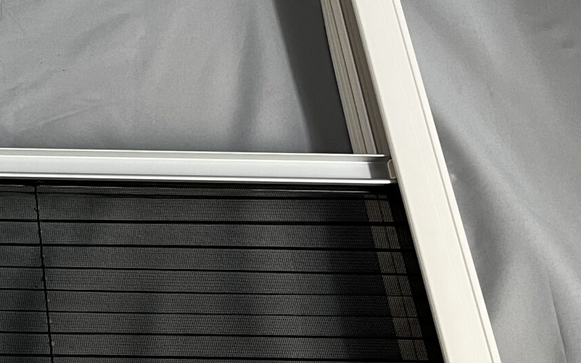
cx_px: -205
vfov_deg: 15.7
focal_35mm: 83
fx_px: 1314
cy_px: 155
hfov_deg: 22.0
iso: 100
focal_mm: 5.1
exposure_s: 1/50
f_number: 1.6
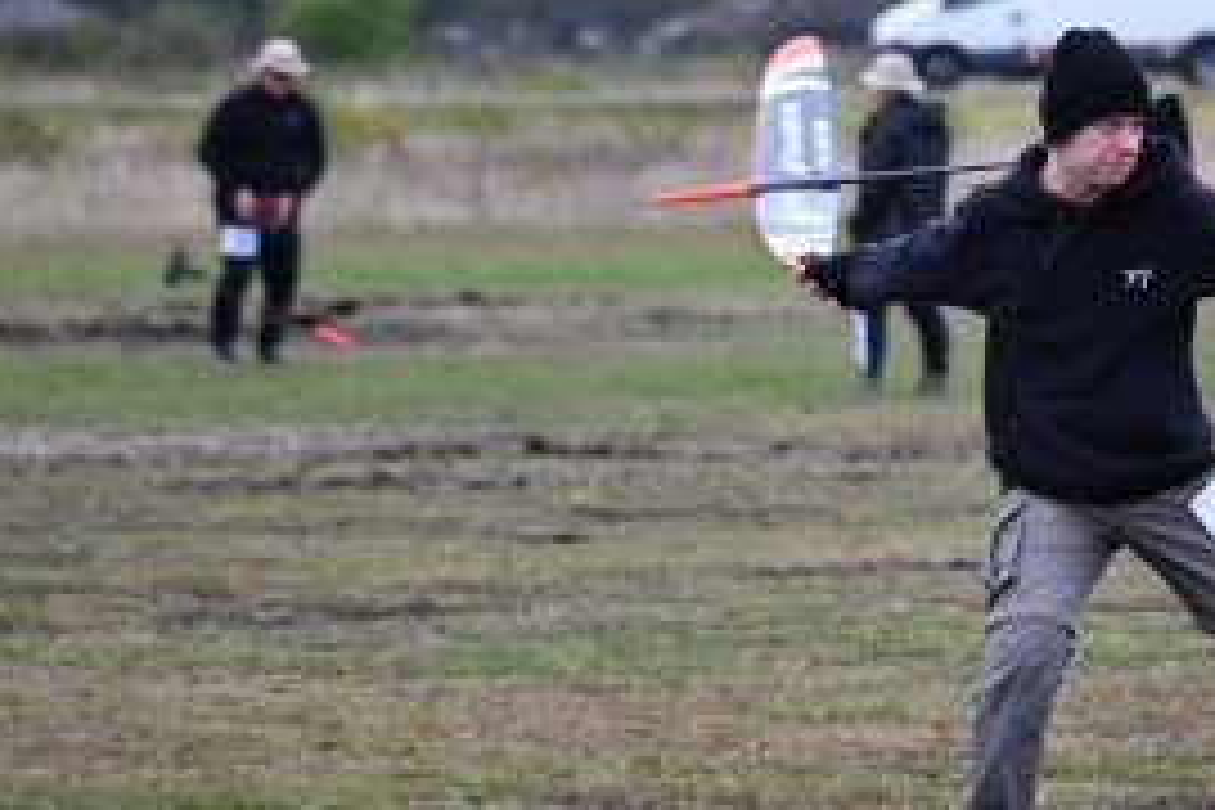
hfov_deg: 4.9
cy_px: 405
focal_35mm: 424
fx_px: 14309
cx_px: 1024
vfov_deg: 3.2
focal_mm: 230
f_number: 5.6
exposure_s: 1/800
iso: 1250
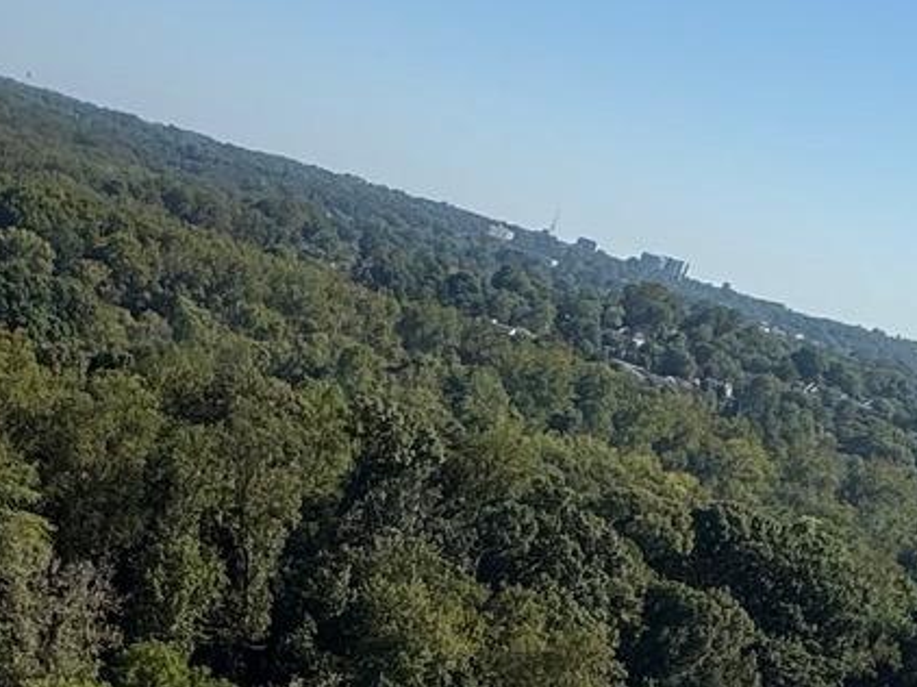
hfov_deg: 27.7
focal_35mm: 68
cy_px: 1037
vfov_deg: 18.9
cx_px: 128
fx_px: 1800
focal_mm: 2.22
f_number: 2.2
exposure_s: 1/1449
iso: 40
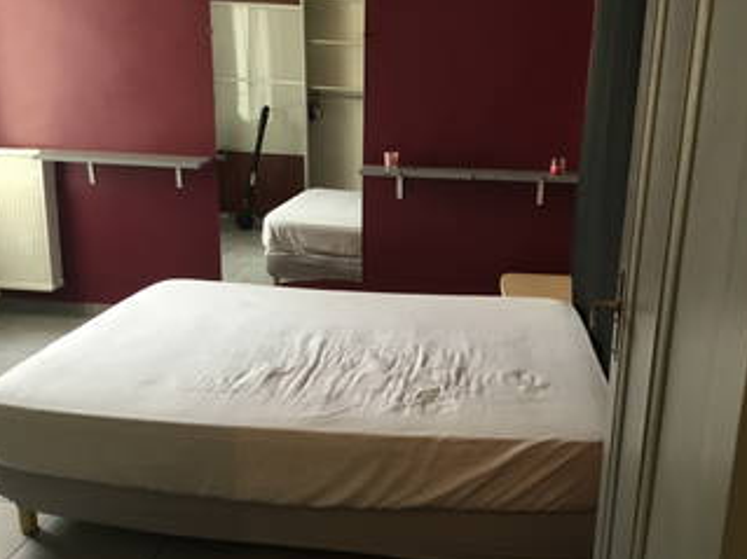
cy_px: 271
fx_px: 755
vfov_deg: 40.7
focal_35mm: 35
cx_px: 410
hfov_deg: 52.6
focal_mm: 3.3
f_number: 2.4
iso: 100
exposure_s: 1/33
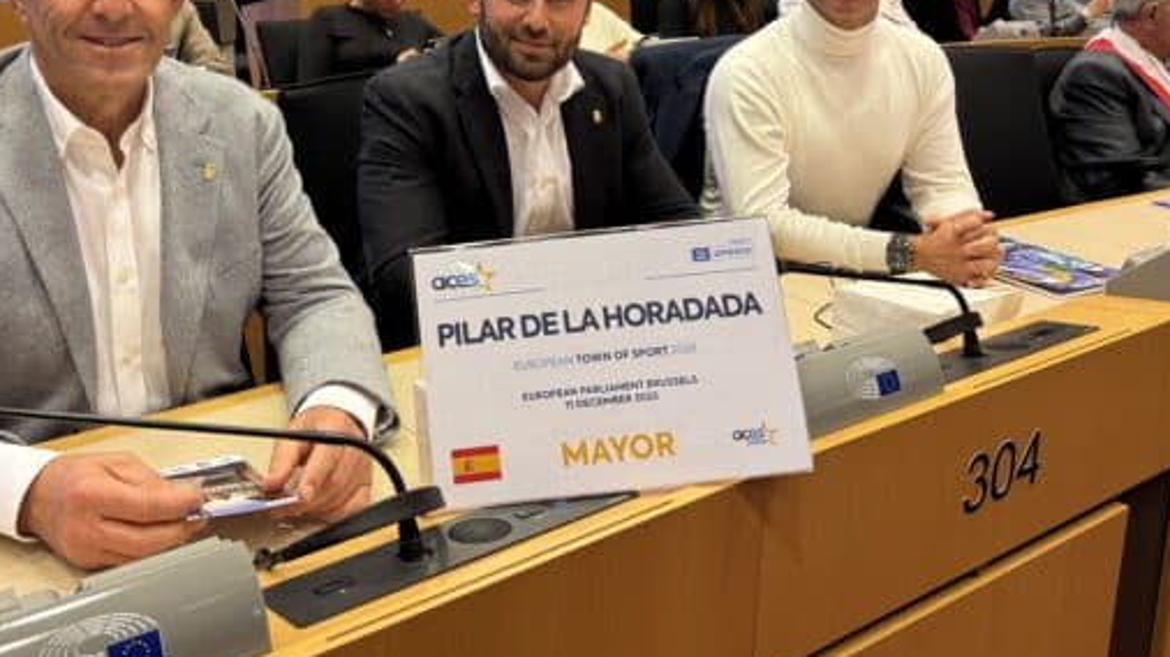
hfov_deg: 54.9
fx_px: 1116
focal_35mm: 36
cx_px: 465
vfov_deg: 31.9
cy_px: 125
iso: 200
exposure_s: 1/50
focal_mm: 6.76
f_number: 1.78
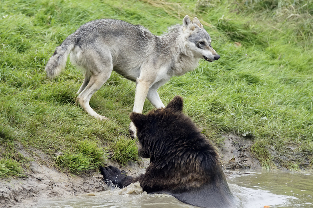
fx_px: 2608
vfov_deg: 4.6
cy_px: 104
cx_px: 156
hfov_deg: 6.9
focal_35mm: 300
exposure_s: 1/2000
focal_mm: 200
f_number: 4.5
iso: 1250
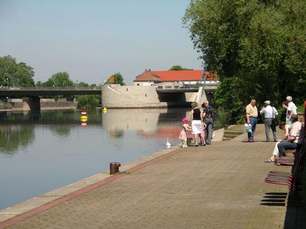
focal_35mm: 98
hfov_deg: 20.0
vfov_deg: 15.1
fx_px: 866
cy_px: 114
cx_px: 153
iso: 64
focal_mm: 20.4
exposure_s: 1/500
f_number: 5.6
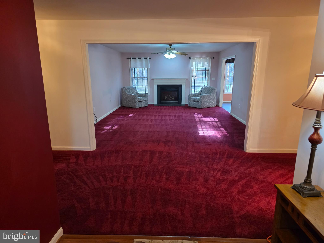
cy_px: 122
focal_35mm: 23
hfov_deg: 73.9
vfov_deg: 58.9
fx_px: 215
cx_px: 162
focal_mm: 6.3
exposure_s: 1/120
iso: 500
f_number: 1.7
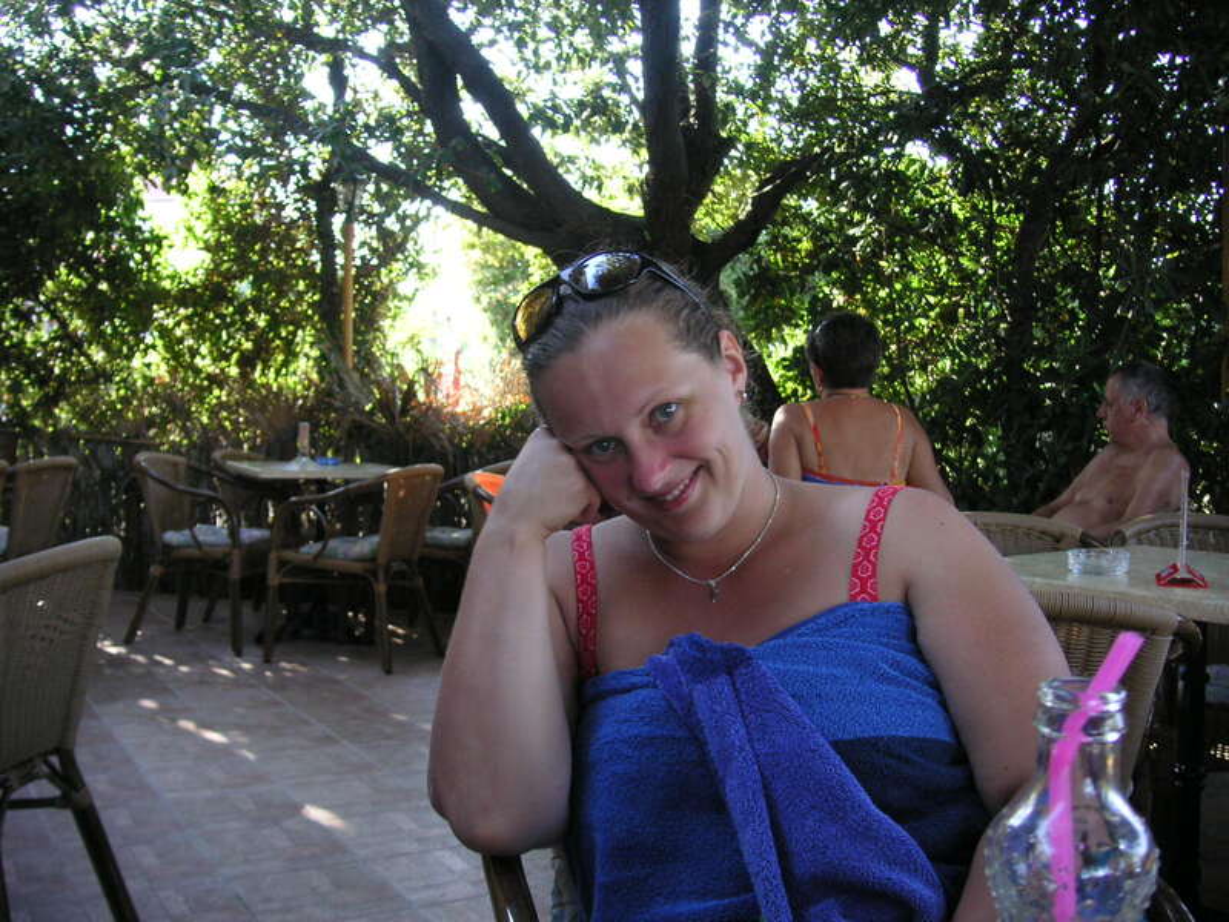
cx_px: 614
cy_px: 461
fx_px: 1314
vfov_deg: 38.7
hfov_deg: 50.1
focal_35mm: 37
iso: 64
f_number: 2.8
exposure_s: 1/45
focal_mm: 6.1
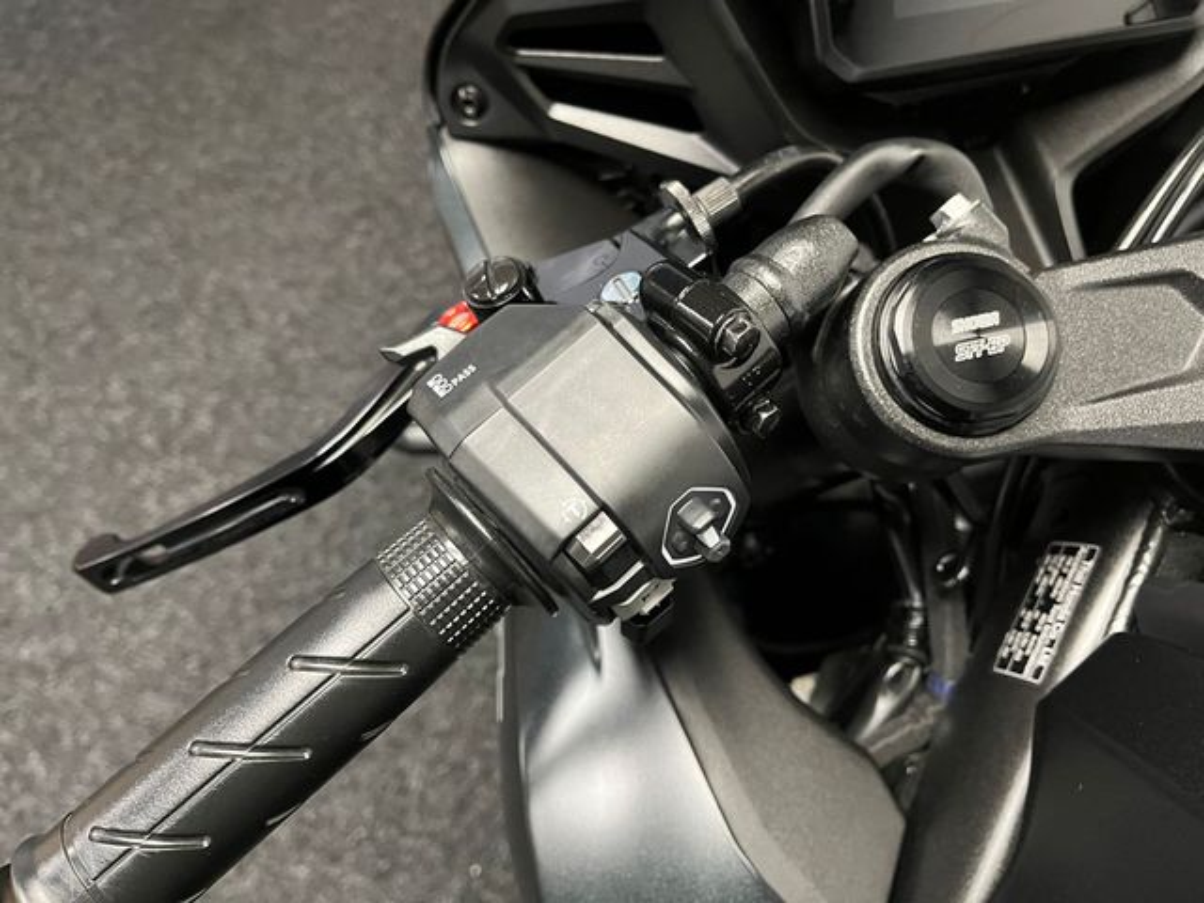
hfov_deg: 67.3
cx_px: 602
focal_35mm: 26
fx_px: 904
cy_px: 452
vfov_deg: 53.1
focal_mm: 5.1
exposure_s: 1/33
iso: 400
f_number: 1.6
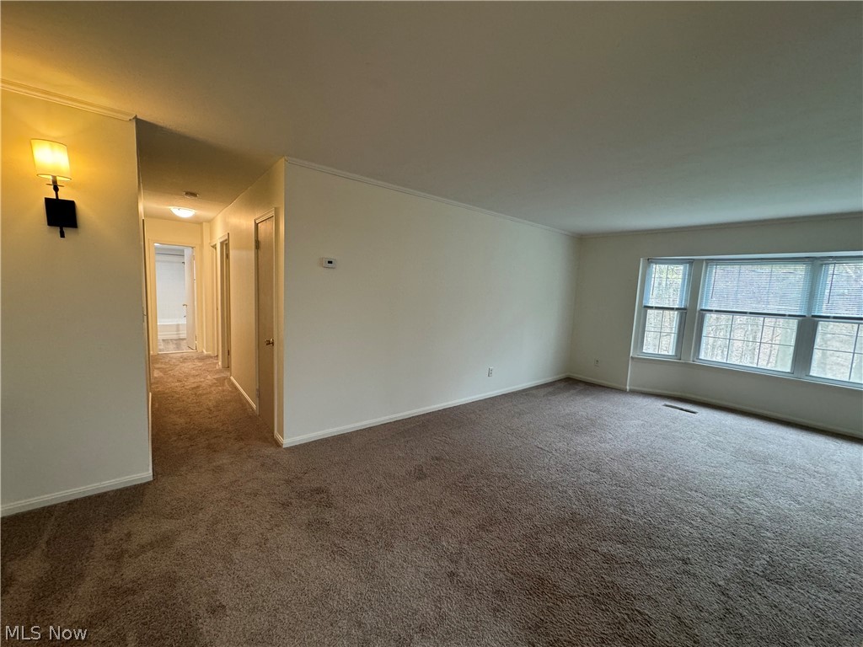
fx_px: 349
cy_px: 324
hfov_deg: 102.1
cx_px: 432
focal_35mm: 14
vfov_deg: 85.7
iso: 250
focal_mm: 2.22
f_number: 2.2
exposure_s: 1/60
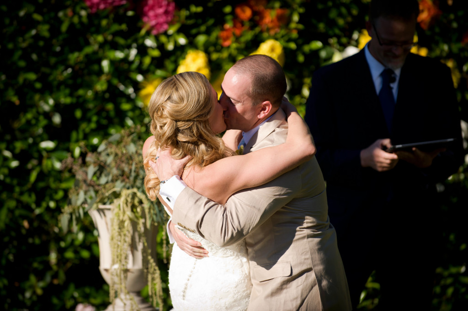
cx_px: 234
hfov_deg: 10.3
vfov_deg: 6.9
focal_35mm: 200
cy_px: 156
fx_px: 2598
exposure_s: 1/4000
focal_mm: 200
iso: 500
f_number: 3.2
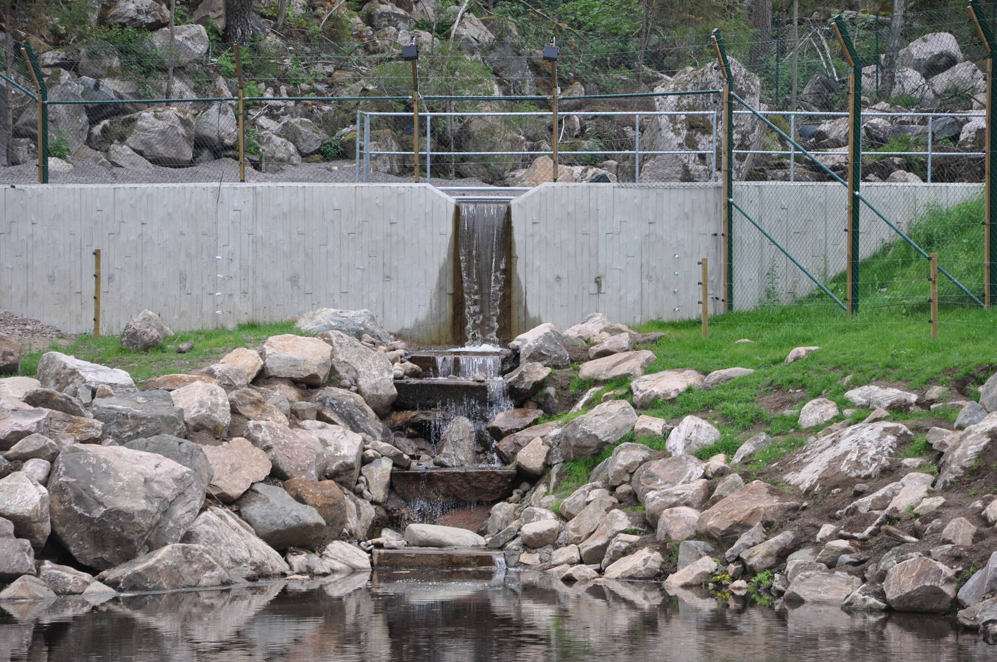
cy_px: 331
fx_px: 4357
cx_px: 498
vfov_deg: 8.7
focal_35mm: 158
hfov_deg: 13.1
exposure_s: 1/250
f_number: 8
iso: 200
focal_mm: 105
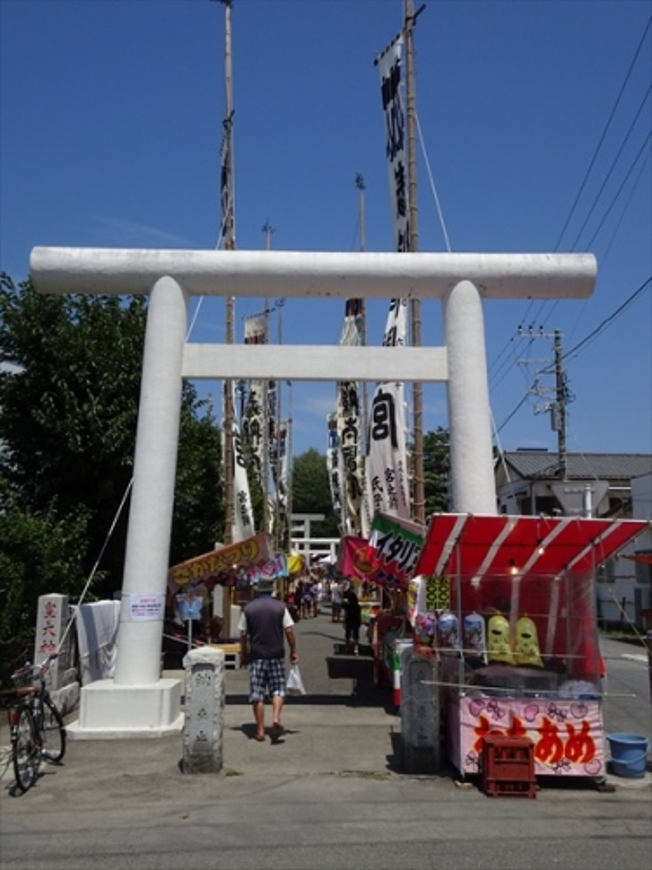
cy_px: 435
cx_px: 326
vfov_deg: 58.4
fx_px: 779
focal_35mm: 31
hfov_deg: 45.4
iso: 80
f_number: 4
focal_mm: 5.26
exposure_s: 1/1250
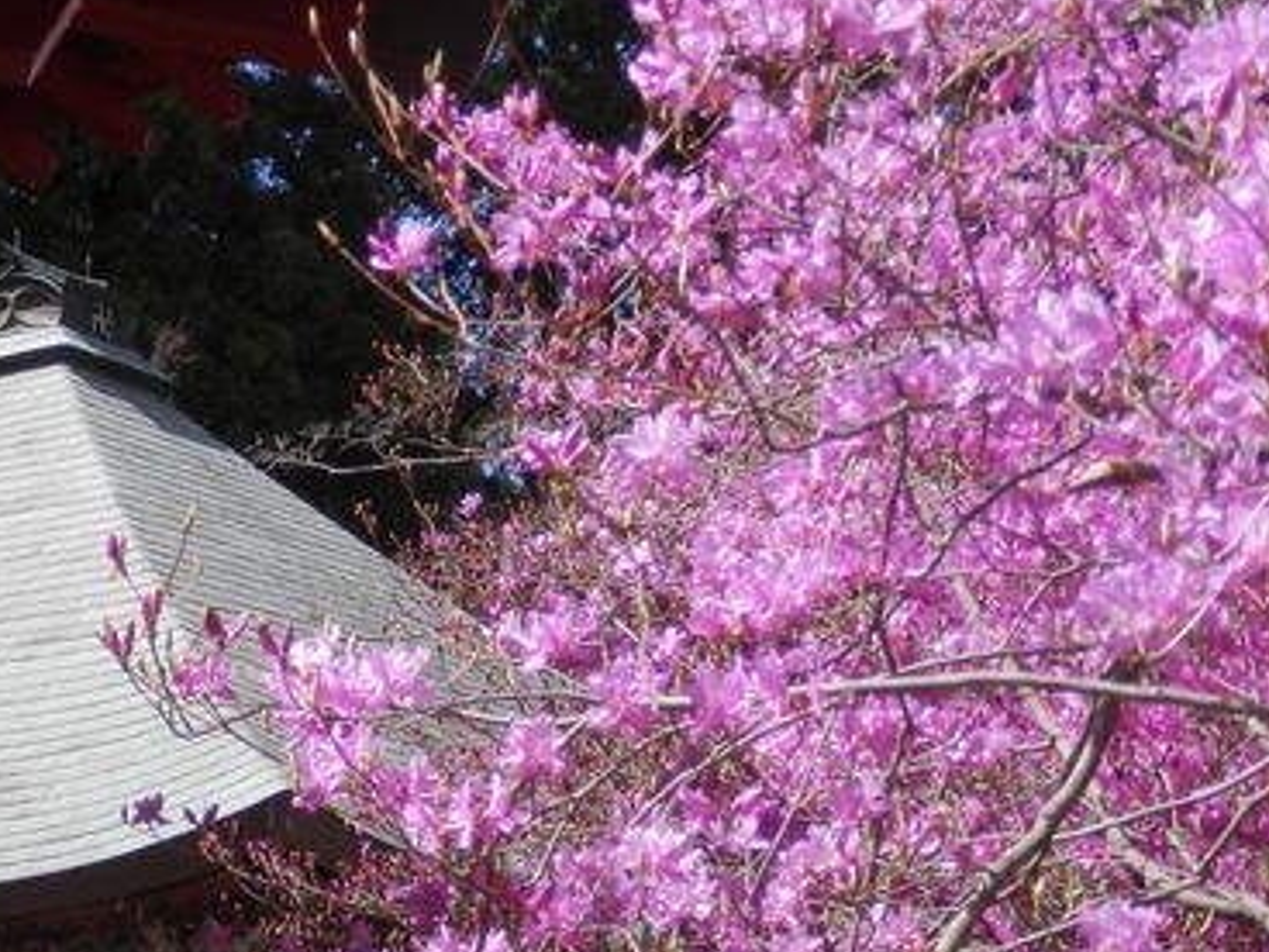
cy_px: 414
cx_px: 38
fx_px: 3189
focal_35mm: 87
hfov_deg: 21.8
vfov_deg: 17.0
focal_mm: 7.3
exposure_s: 1/400
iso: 80
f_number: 3.7
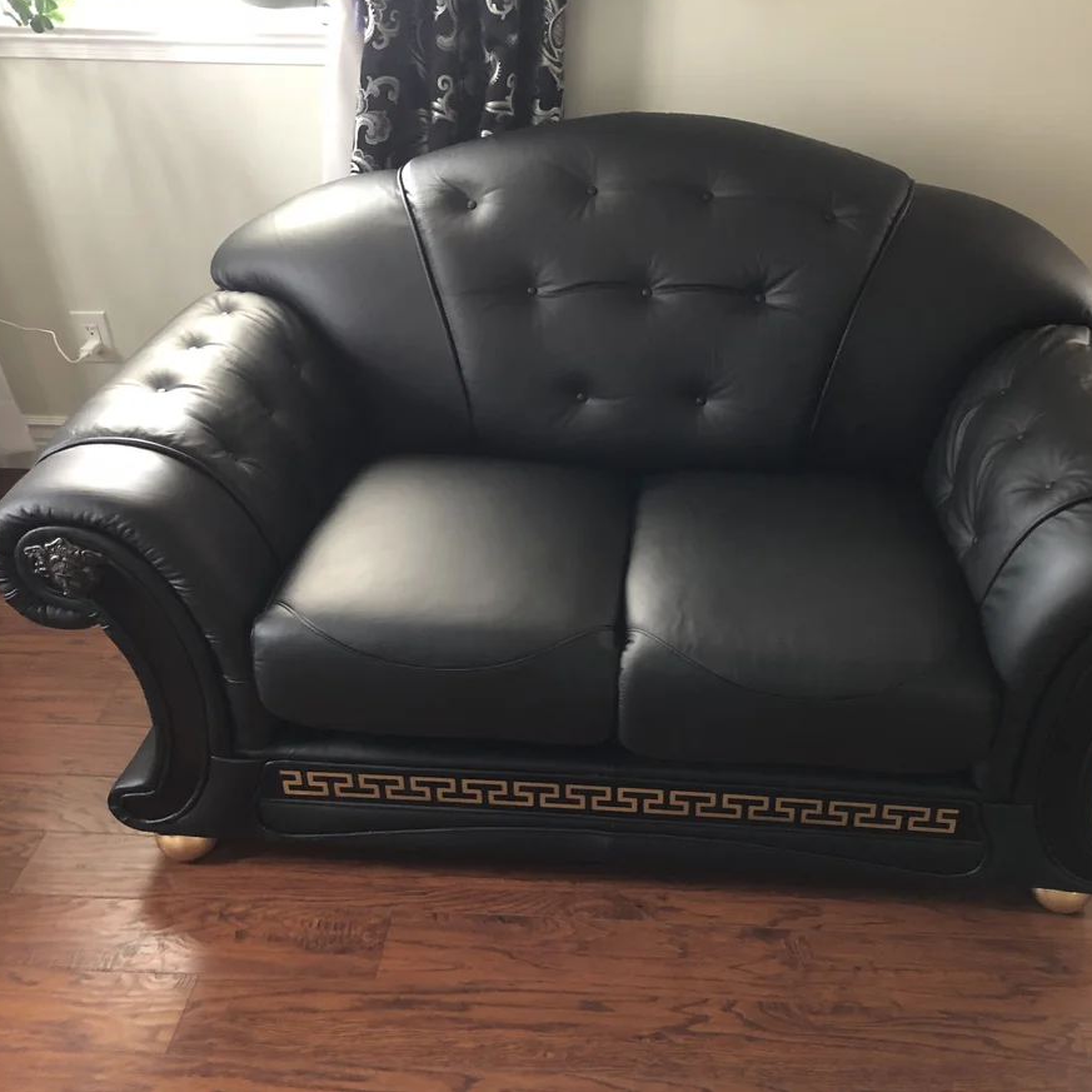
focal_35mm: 34
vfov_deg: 48.4
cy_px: 530
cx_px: 635
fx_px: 1213
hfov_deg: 48.3
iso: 100
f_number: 1.8
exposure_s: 1/4
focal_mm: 3.99
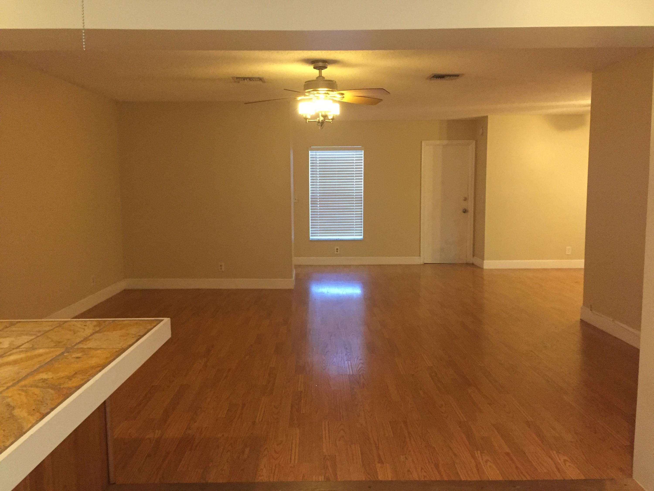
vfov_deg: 48.2
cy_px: 246
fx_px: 548
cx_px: 327
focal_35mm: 29
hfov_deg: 61.7
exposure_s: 1/30
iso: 250
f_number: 2.2
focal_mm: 4.15
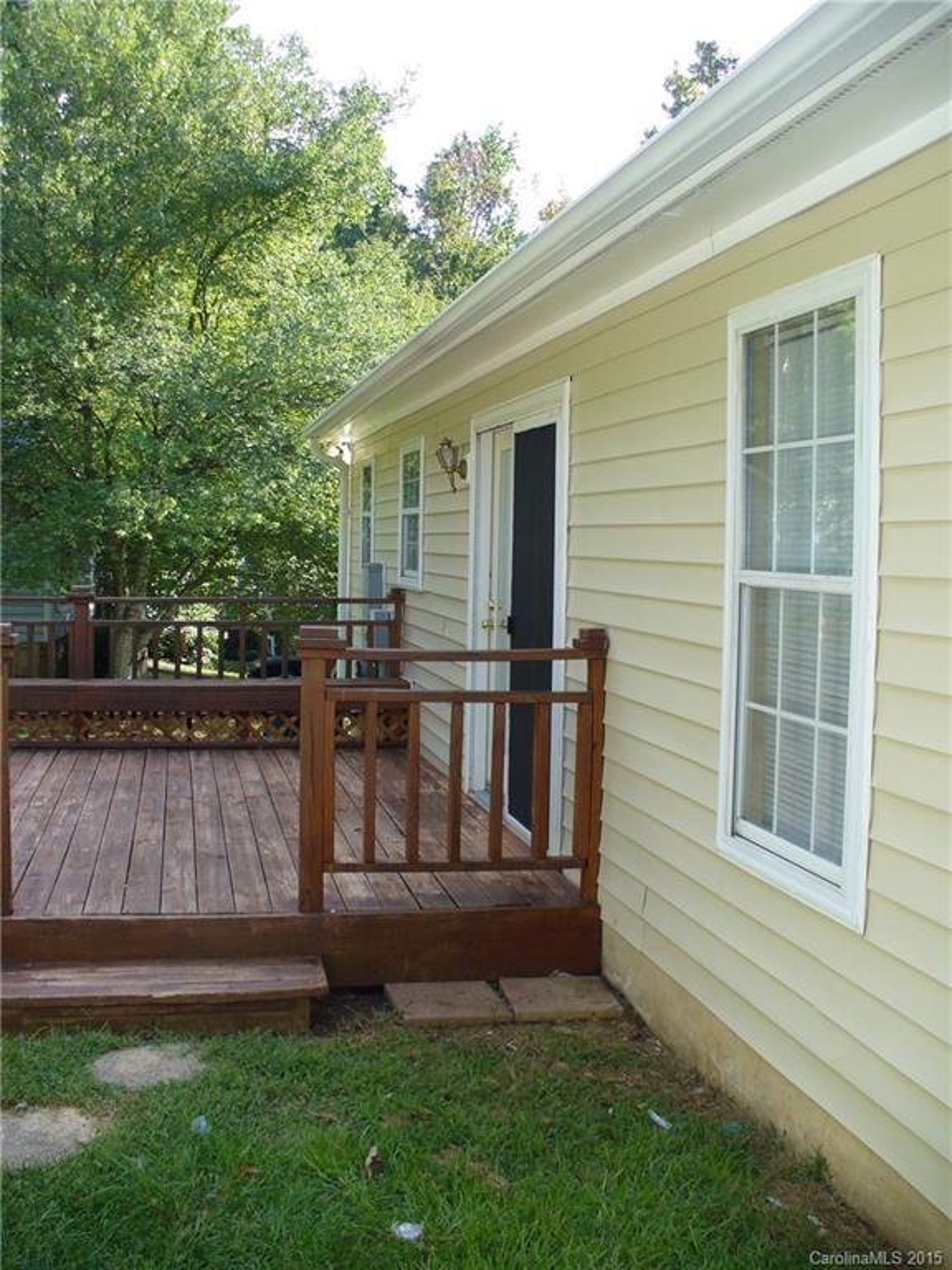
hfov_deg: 38.7
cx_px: 476
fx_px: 1357
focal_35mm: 37
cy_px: 635
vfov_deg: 50.1
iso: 80
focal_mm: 6.1
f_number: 2.8
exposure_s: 1/200
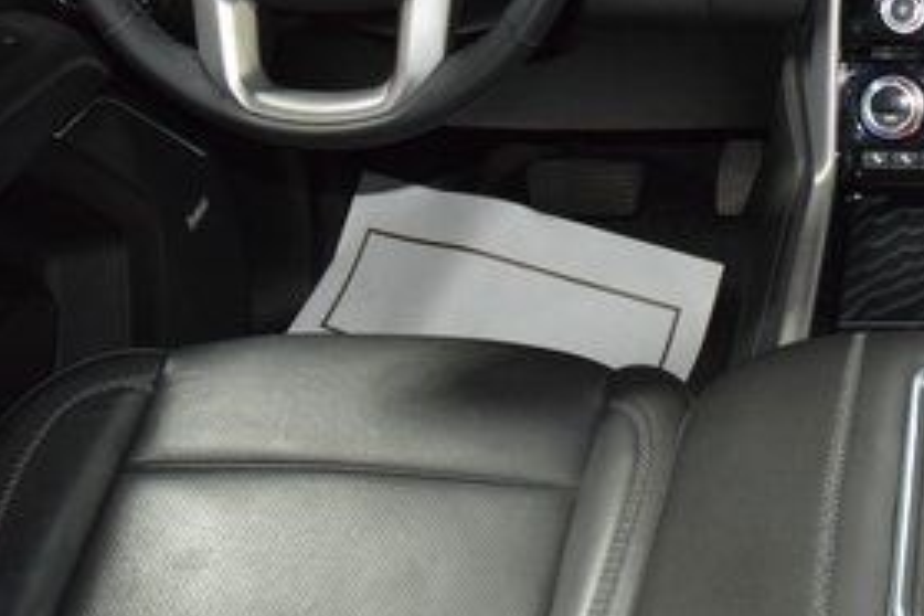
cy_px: 118
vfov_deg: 21.6
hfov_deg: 29.4
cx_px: 1003
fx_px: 1591
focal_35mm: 62
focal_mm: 18
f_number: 3.5
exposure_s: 1/60
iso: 2800
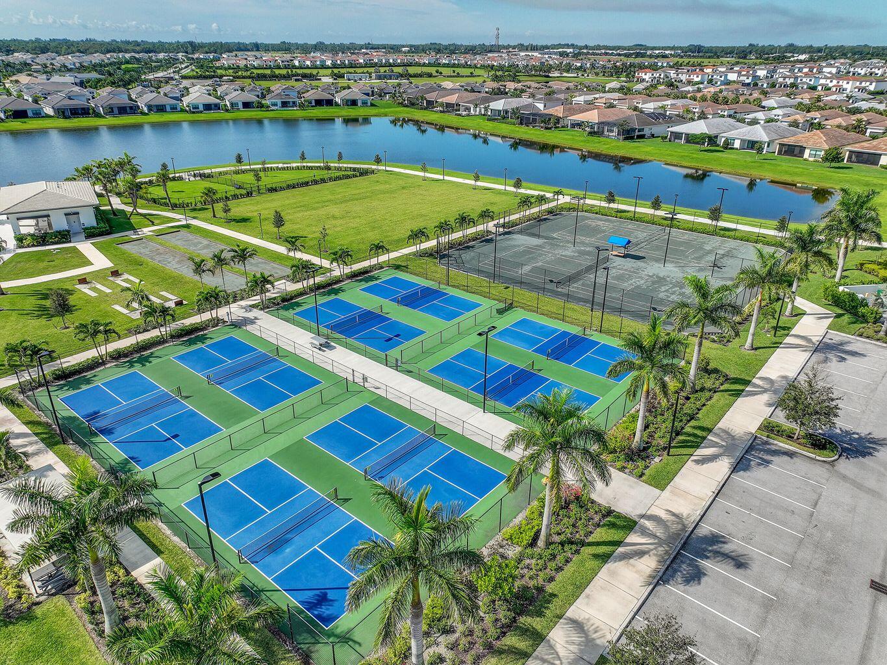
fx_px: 615
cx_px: 444
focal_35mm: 24
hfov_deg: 71.6
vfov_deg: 56.8
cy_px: 332
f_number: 2.8
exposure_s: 1/1600
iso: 100
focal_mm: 12.3
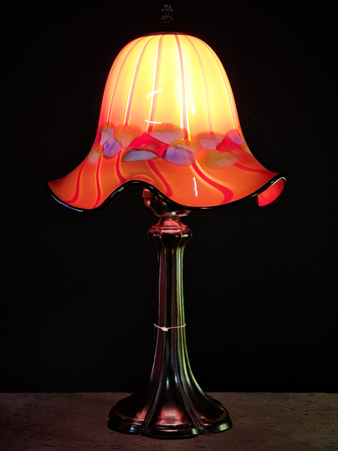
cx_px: 169
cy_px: 226
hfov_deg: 21.0
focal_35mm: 70
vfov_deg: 27.8
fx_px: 911
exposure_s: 1/50
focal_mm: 11.5
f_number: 1.8
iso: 100
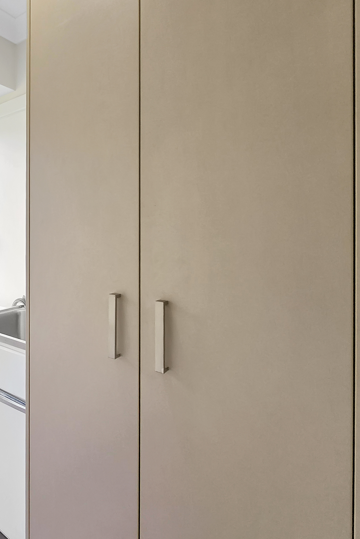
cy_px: 281
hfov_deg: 55.5
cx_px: 33
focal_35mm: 19
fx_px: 285
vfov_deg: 86.8
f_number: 2.2
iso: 50
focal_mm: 2.2
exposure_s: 1/124
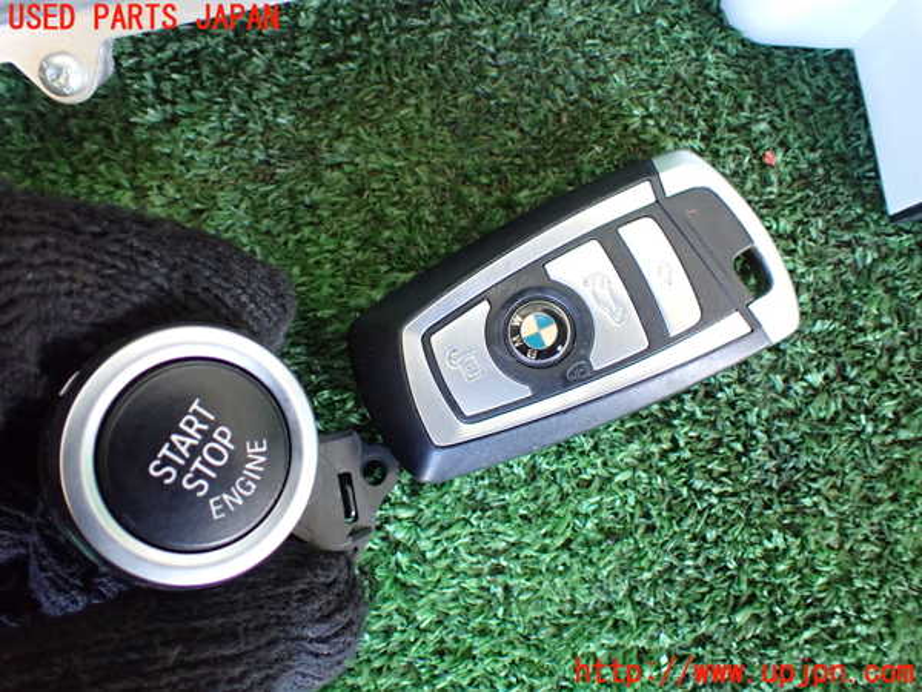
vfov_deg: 46.8
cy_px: 346
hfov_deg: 60.0
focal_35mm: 30
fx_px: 799
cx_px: 461
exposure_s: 1/60
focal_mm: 5.4
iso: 800
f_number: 2.3
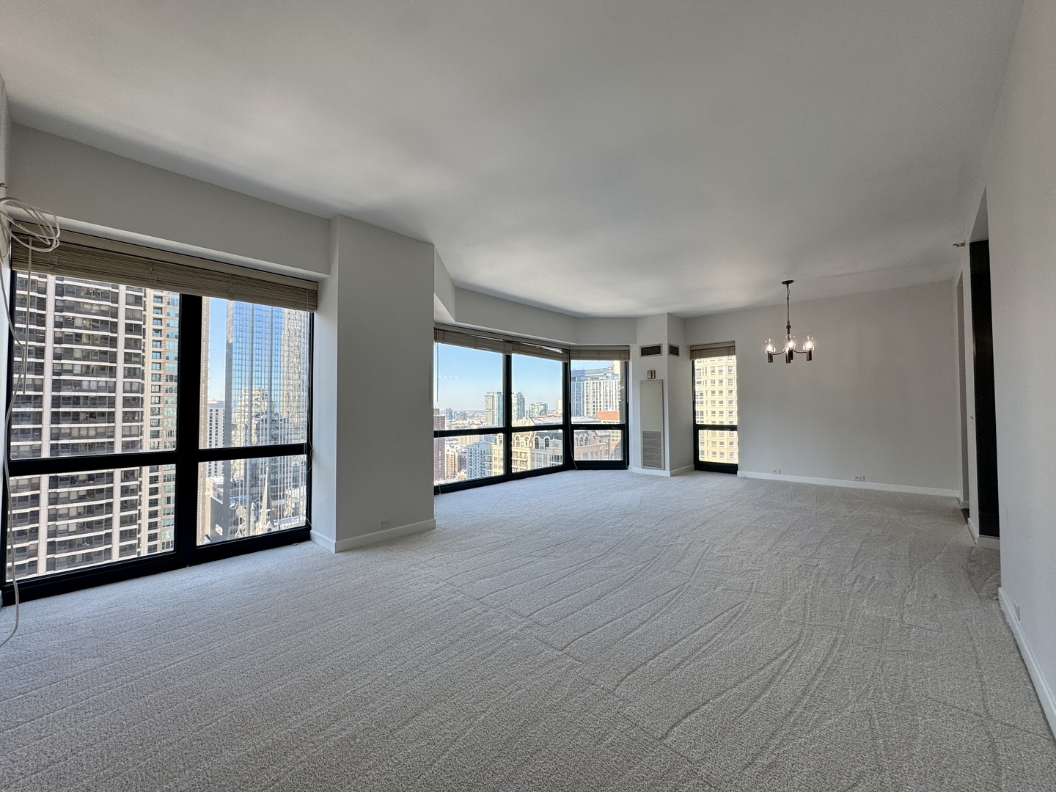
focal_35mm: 14
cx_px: 528
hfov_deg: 102.1
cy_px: 396
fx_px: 427
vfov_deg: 85.7
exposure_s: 1/246
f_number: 2.2
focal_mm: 2.22
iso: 40
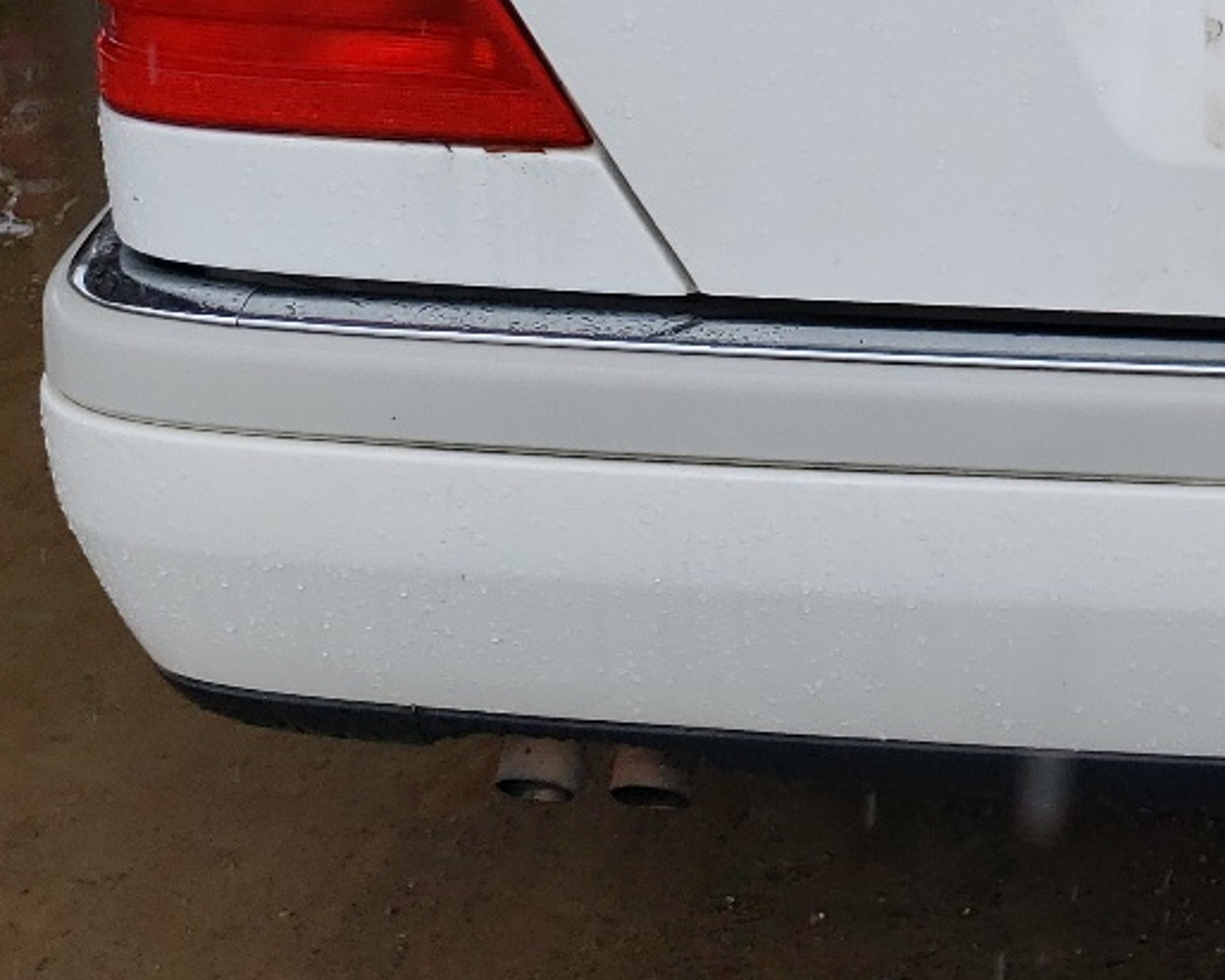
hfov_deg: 22.3
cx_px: 1461
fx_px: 2864
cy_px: -24
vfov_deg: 18.8
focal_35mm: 79
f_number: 1.5
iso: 50
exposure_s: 1/455
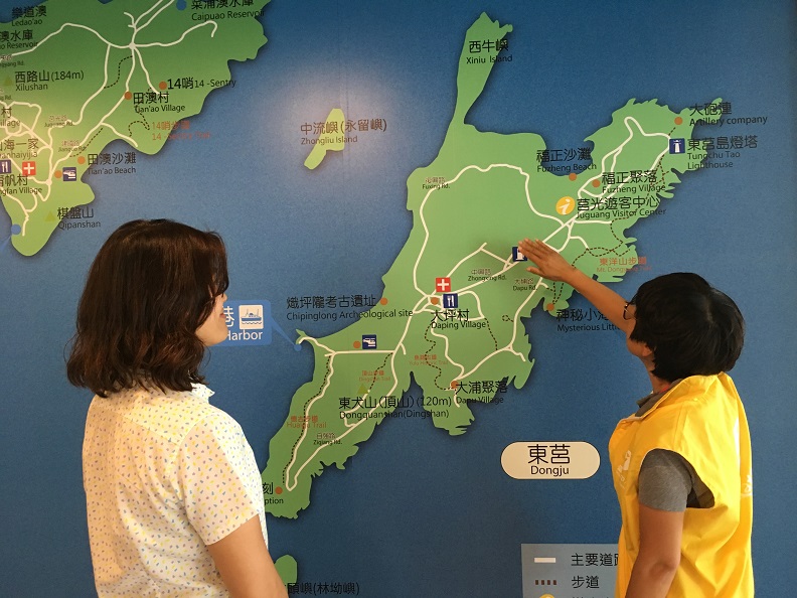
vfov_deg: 48.2
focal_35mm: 29
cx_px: 398
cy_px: 299
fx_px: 668
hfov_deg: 61.7
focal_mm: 4.15
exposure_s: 1/30
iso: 100
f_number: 2.2
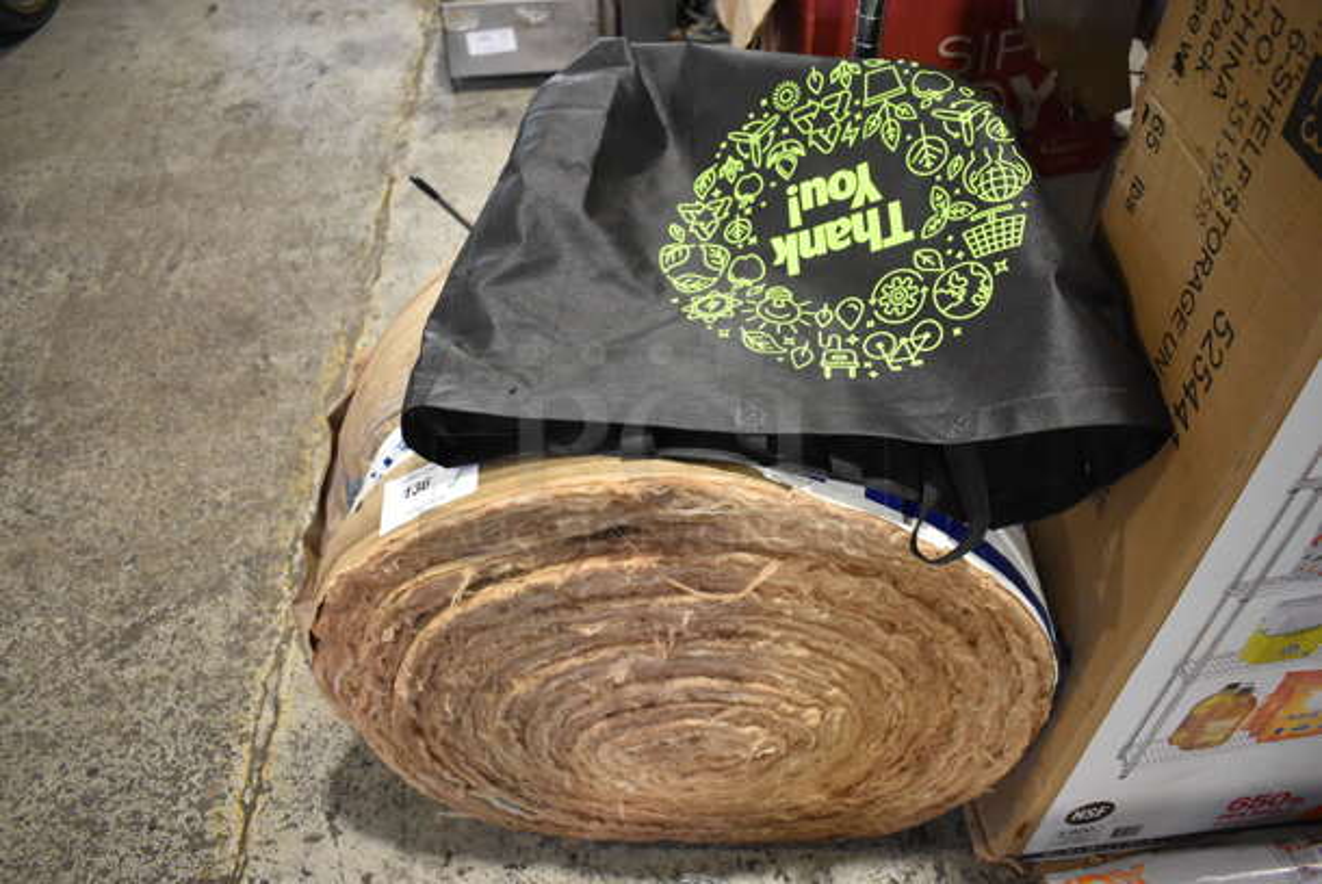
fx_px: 992
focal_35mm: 27
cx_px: 661
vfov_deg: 48.0
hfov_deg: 67.3
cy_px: 442
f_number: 3.5
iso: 2500
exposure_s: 1/125
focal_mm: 18
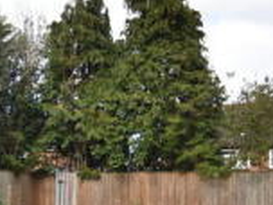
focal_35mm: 62
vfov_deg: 23.2
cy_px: 174
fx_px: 489
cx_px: 67
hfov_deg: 30.7
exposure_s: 1/200
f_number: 5
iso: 100
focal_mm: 10
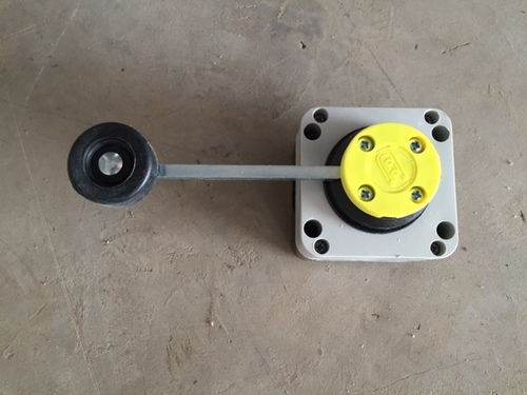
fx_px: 442
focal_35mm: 29
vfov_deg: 48.2
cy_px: 198
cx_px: 264
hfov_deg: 61.7
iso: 125
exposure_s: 1/33
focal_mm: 4.15
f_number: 2.2
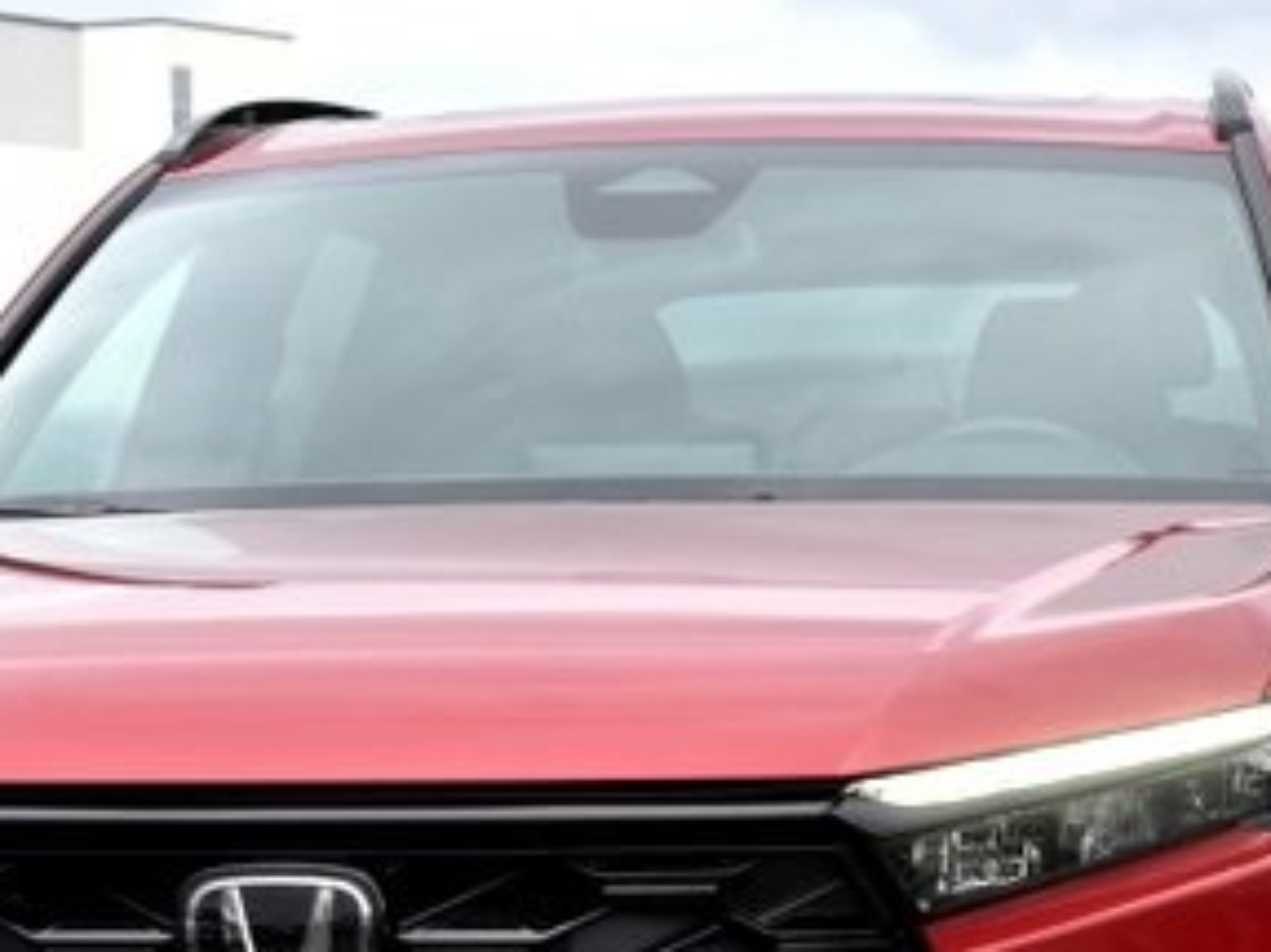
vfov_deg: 9.2
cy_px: 813
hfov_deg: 12.3
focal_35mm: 161
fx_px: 5909
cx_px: 549
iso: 220
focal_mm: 50
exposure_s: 1/250
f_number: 8
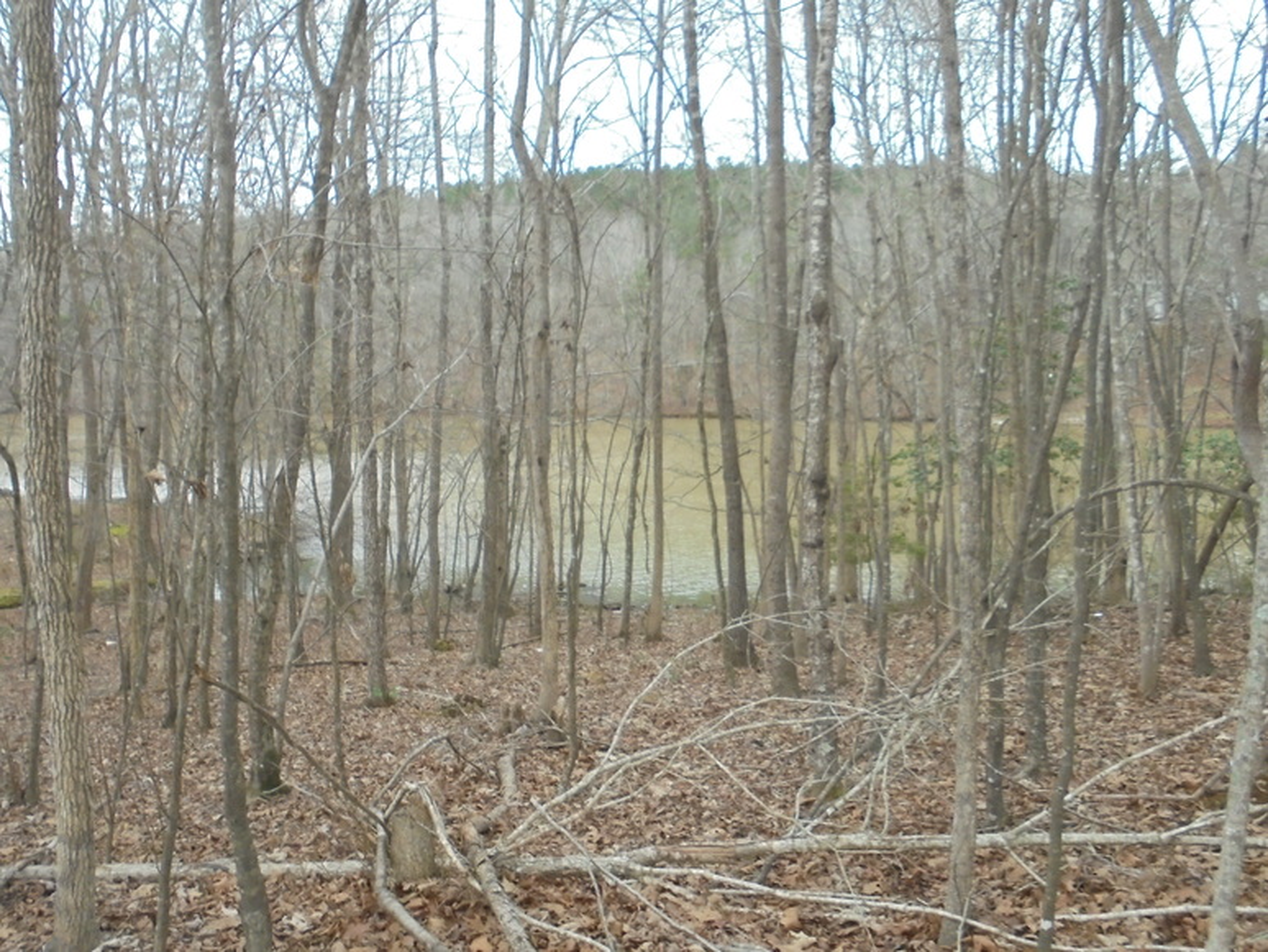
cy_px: 476
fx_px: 1246
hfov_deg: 54.0
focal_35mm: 34
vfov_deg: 41.8
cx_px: 634
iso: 320
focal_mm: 6.1
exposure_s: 1/250
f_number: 4
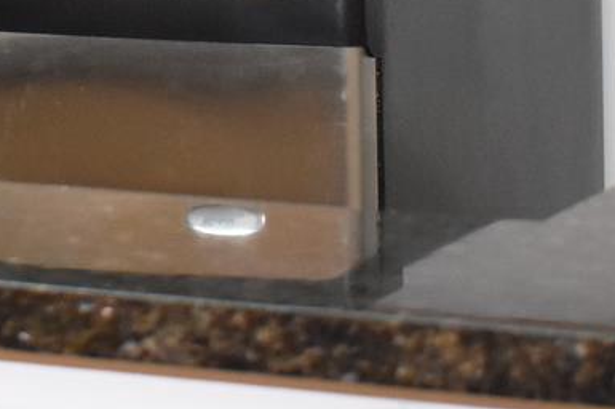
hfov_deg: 8.0
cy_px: -582
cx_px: -522
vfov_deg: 5.4
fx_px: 4227
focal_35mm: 248
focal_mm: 31
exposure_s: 1/60
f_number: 4.2
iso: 2000
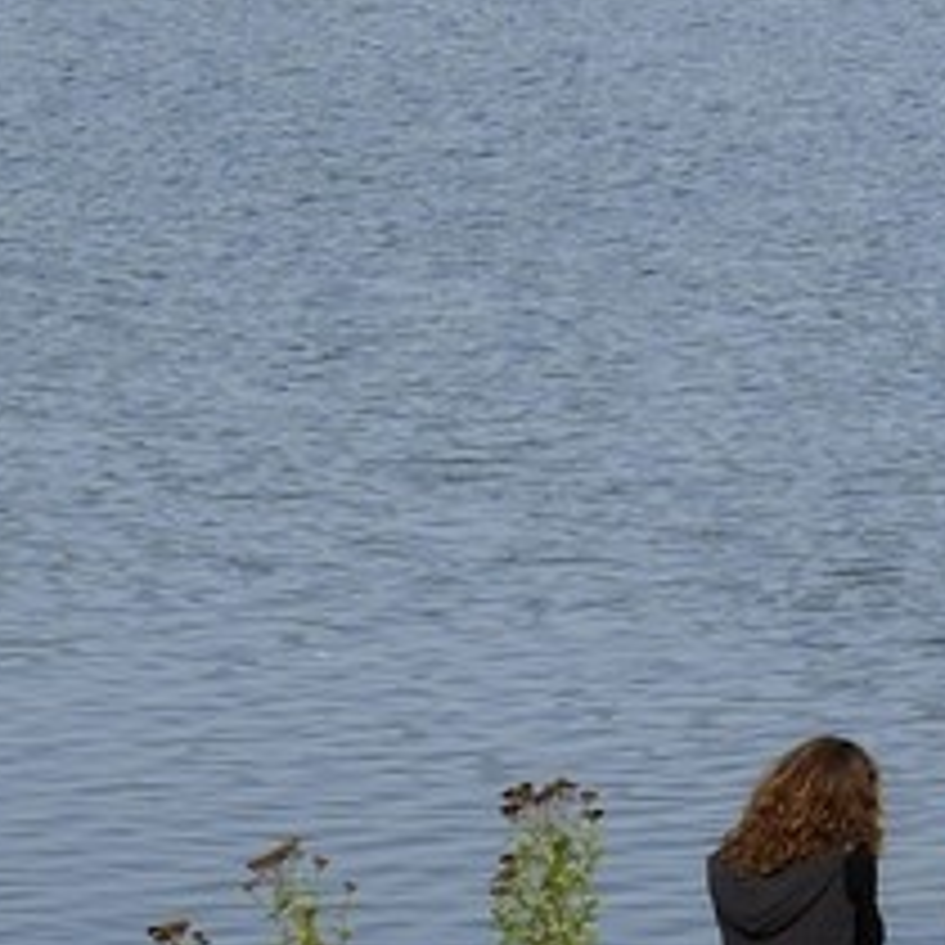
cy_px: -850
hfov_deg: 5.8
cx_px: 3168
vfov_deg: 6.3
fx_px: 8401
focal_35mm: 272
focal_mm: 42
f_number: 10
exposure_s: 1/250
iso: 200
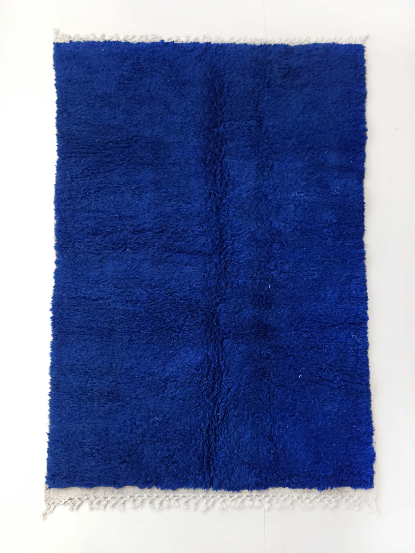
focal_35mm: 29
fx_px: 464
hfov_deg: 48.2
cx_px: 208
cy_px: 276
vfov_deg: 61.7
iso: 200
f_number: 2.2
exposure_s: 1/33
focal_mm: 4.15
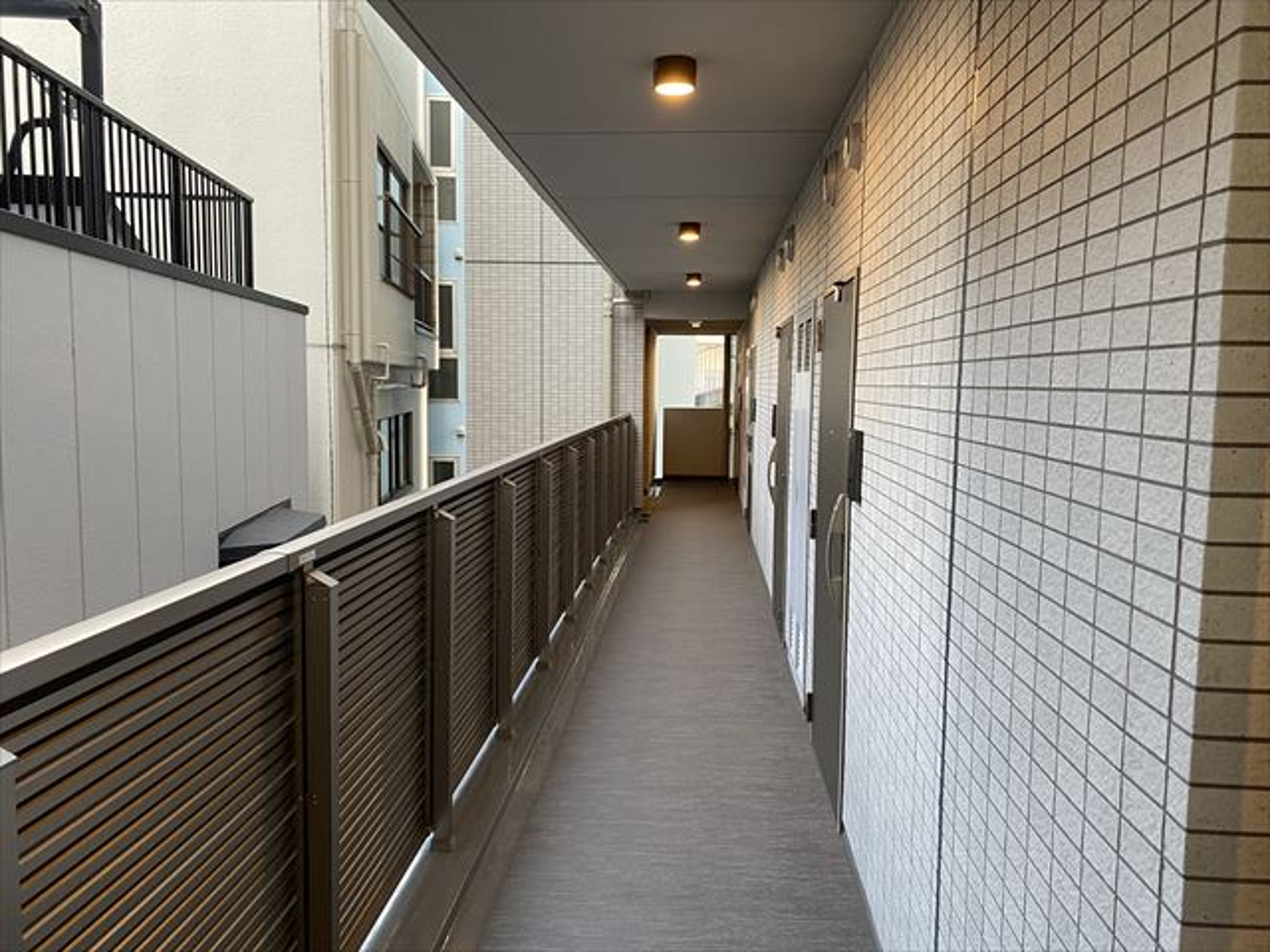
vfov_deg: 53.1
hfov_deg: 67.3
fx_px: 954
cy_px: 476
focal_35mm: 26
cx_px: 635
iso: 125
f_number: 1.8
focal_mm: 4.25
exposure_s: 1/60
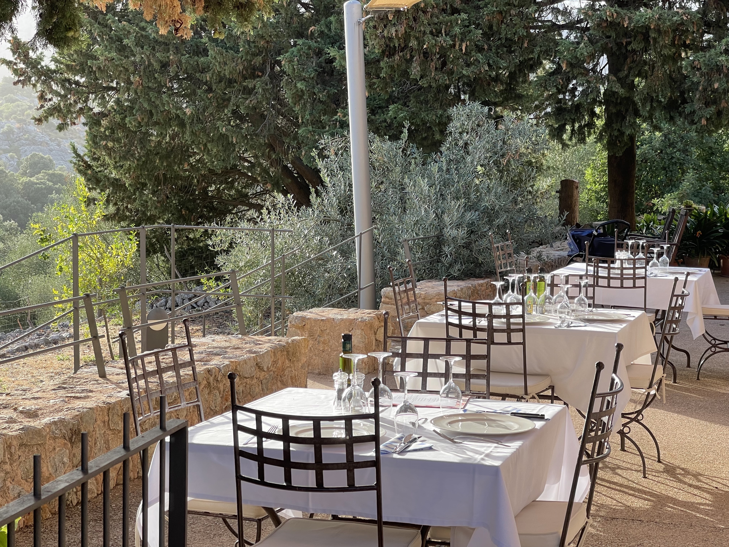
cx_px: 364
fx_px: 1348
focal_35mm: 64
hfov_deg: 30.3
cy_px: 274
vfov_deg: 22.9
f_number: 2.2
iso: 20
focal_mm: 7.5
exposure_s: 1/170
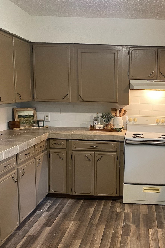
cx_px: 131
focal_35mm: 39
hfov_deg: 33.3
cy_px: 128
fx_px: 268
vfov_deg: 49.5
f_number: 1.8
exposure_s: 1/60
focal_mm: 4.25
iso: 320
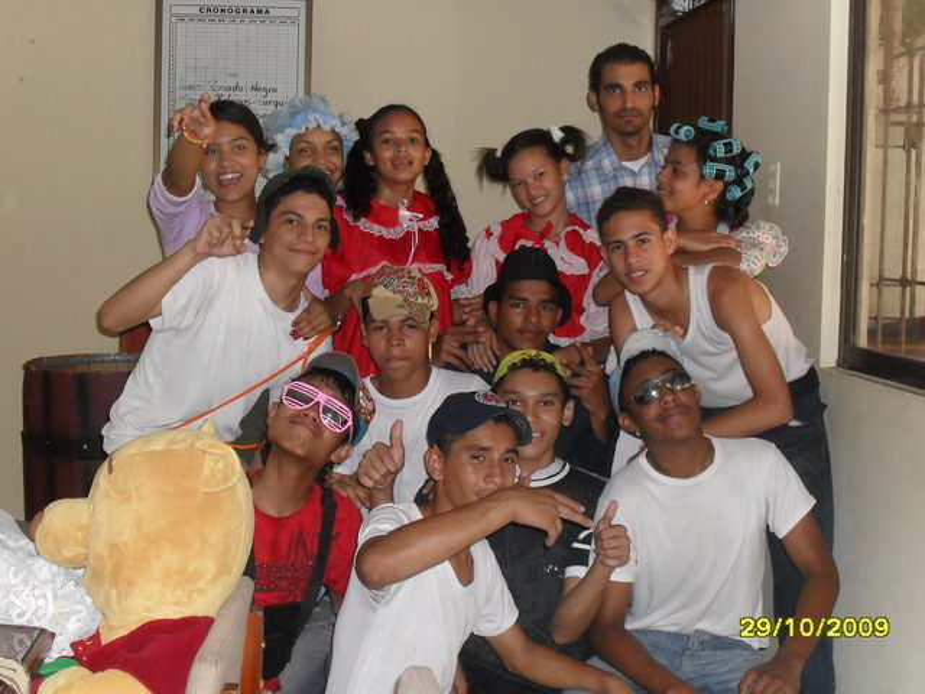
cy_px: 347
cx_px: 462
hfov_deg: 32.2
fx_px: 1603
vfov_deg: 24.4
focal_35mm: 60
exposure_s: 1/45
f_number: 3.4
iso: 200
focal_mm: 9.9
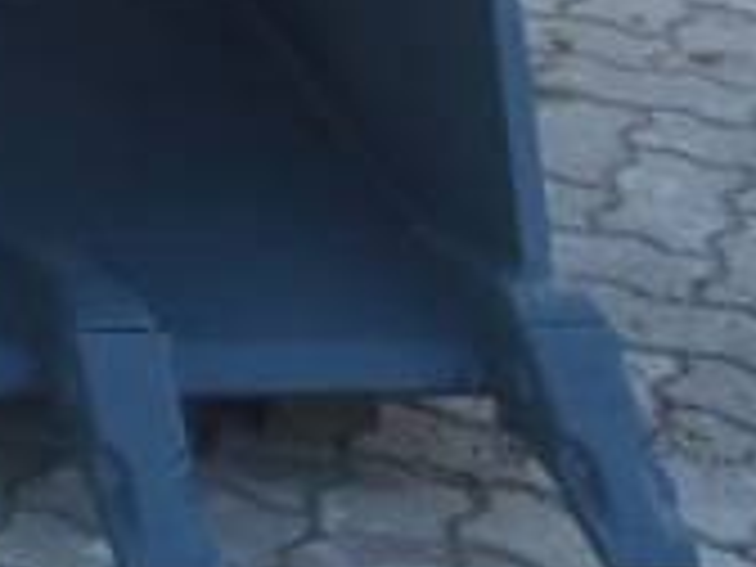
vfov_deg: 8.4
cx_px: -932
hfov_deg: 10.3
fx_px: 3735
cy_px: -387
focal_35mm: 171
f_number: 3.5
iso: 100
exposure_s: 1/60
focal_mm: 5
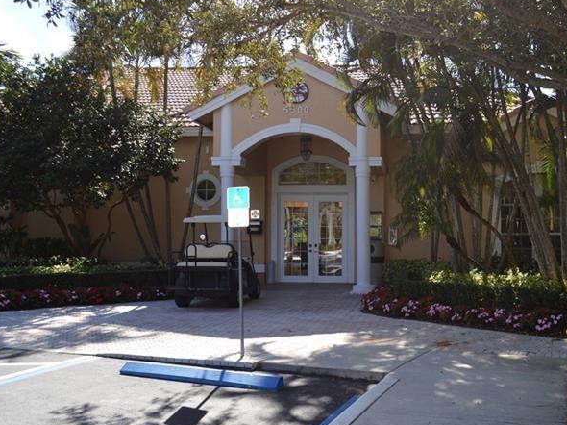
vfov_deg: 33.6
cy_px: 195
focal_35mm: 43
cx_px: 359
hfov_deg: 43.5
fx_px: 704
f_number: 5
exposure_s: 1/200
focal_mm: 22
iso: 100
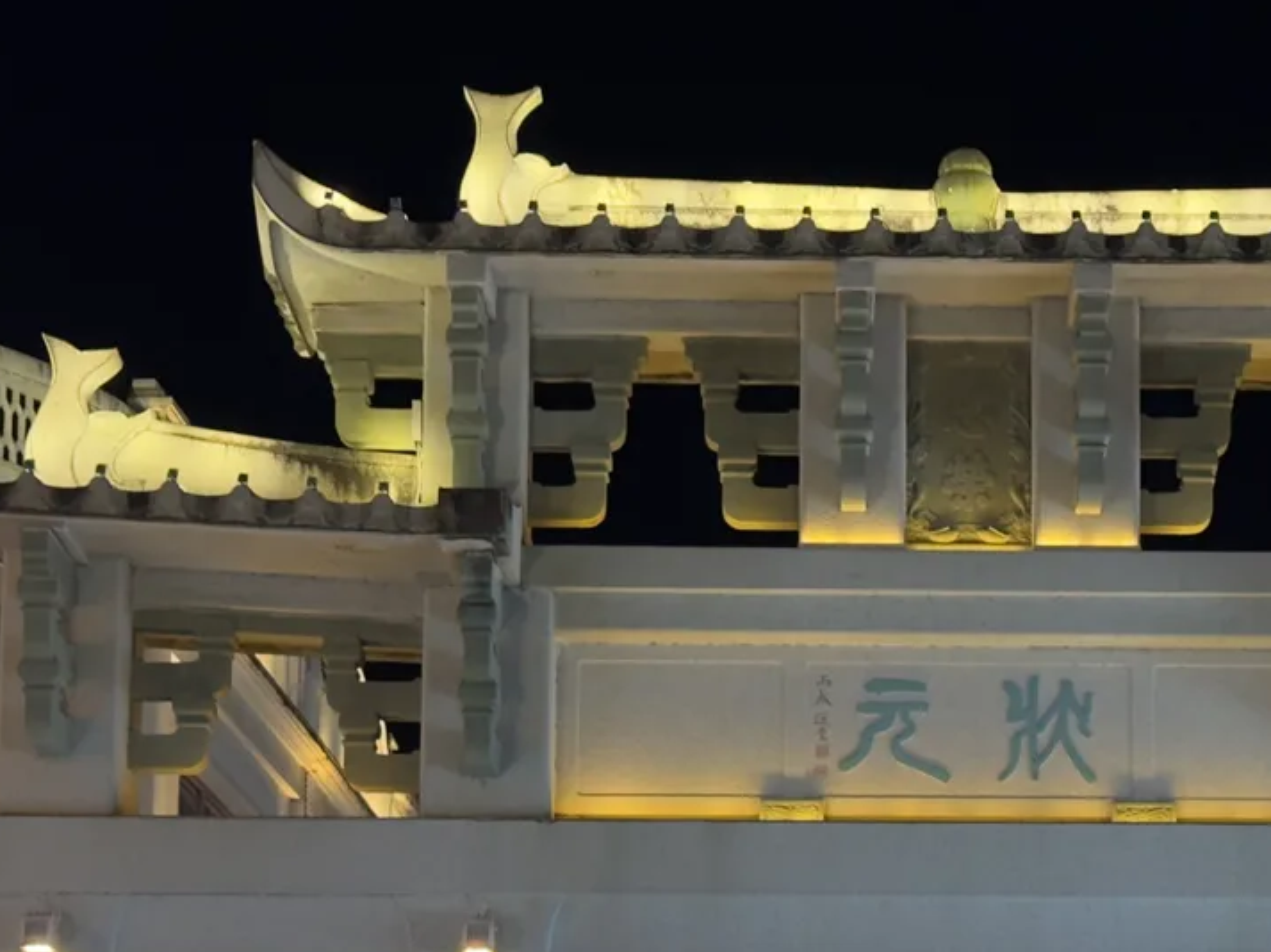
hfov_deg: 20.1
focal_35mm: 97
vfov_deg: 15.0
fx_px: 3560
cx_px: 954
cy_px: 932
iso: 250
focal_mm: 6.76
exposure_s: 1/50
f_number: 1.78
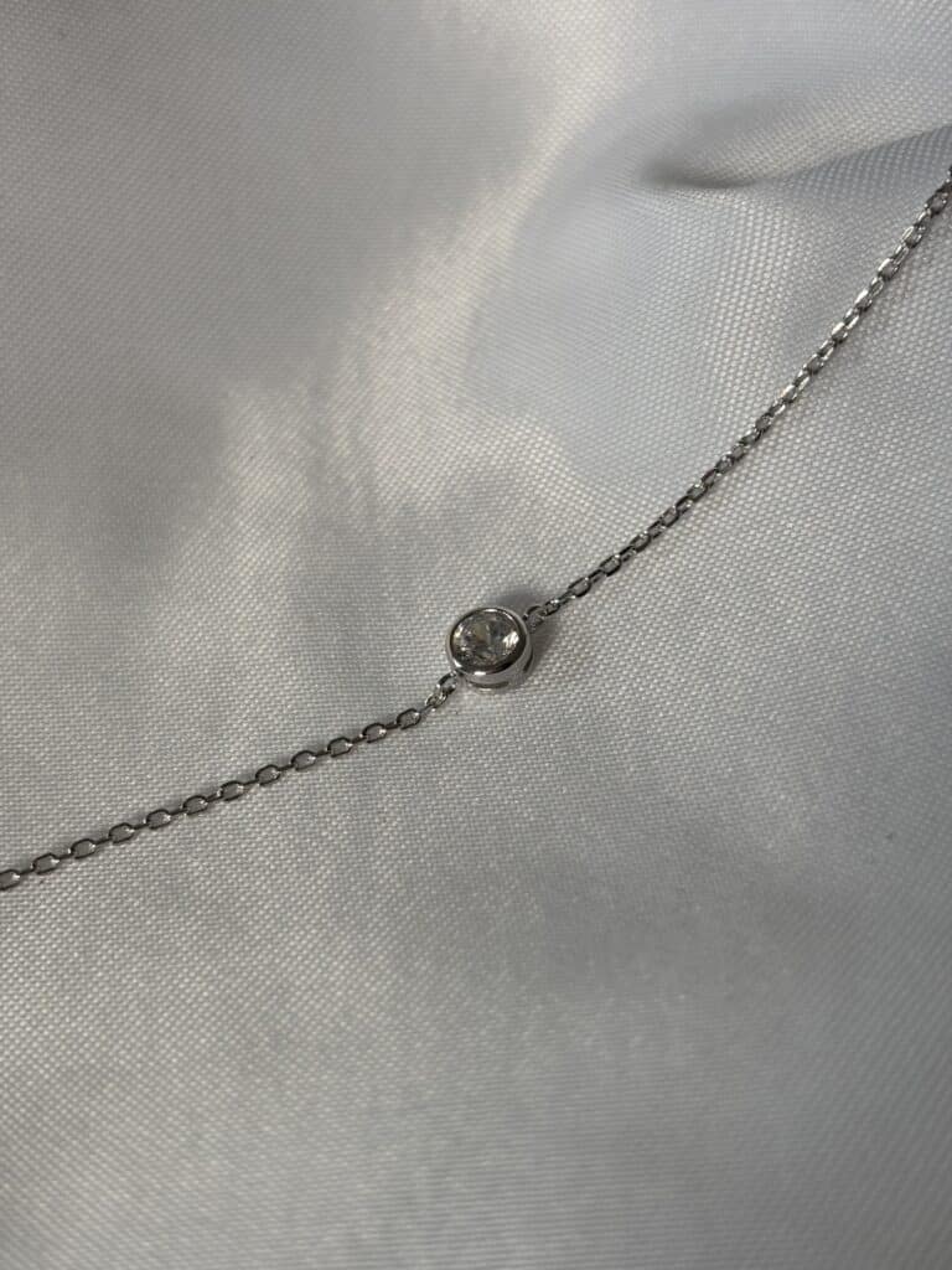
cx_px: 476
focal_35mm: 52
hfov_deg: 28.0
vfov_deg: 36.8
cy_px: 635
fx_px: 1907
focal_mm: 5.96
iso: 32
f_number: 1.6
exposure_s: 1/151
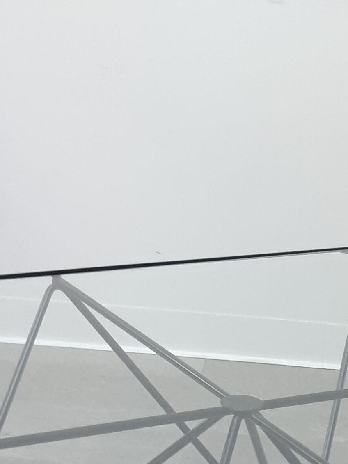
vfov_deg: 17.9
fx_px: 1475
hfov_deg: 13.4
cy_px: 215
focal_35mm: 110
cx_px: 307
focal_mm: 3.6
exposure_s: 1/30
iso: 50
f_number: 1.9
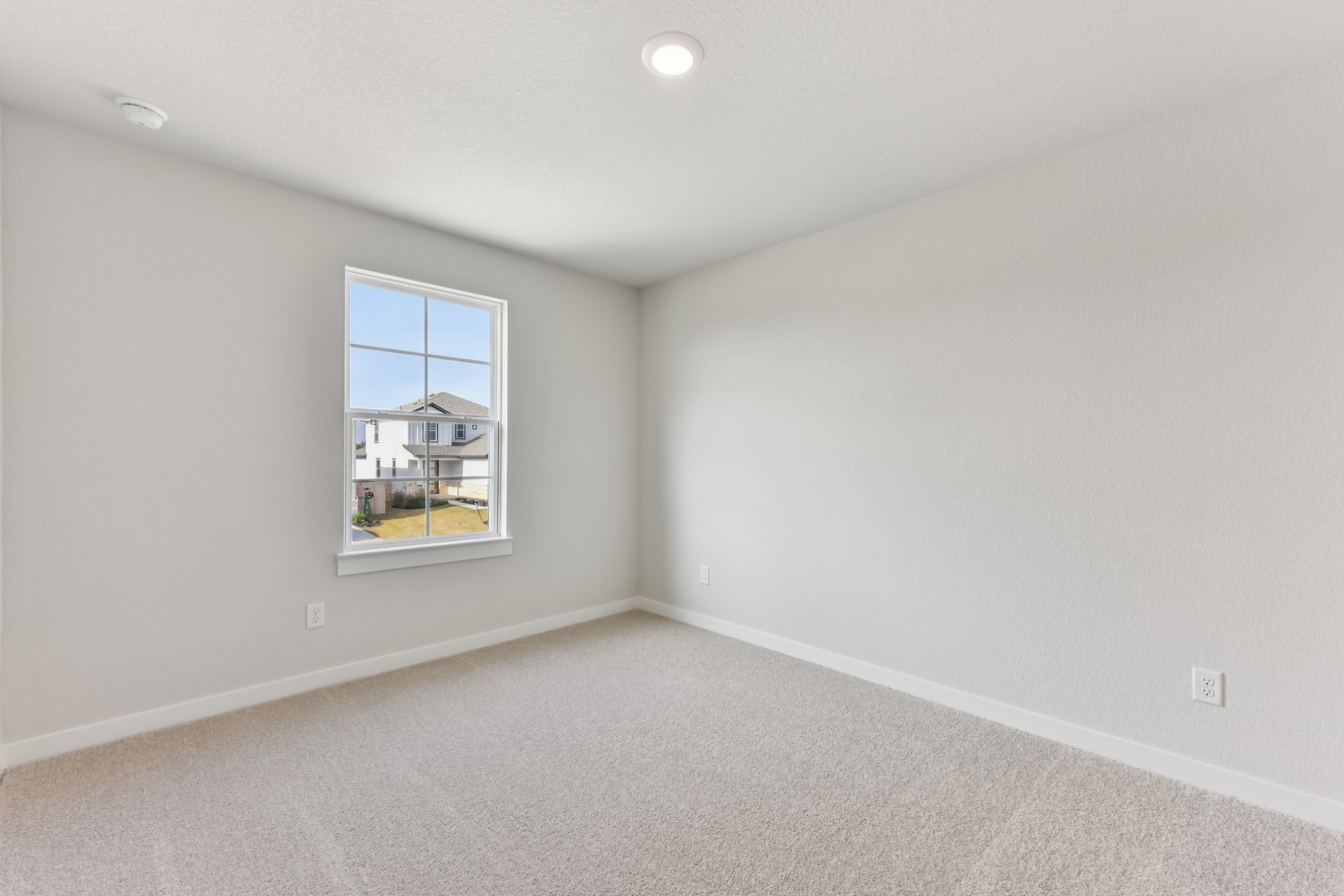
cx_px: 672
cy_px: 448
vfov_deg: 77.3
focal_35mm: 15
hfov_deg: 100.4
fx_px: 560
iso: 400
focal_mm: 15
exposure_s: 1/80
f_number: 8
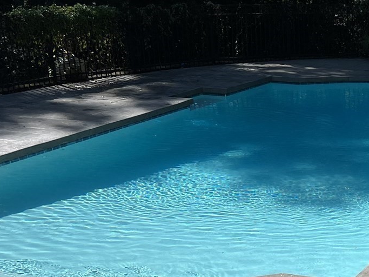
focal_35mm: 78
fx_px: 831
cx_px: 429
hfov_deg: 23.2
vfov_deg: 18.2
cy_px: 302
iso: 50
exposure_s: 1/6211
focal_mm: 5.7
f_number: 1.5
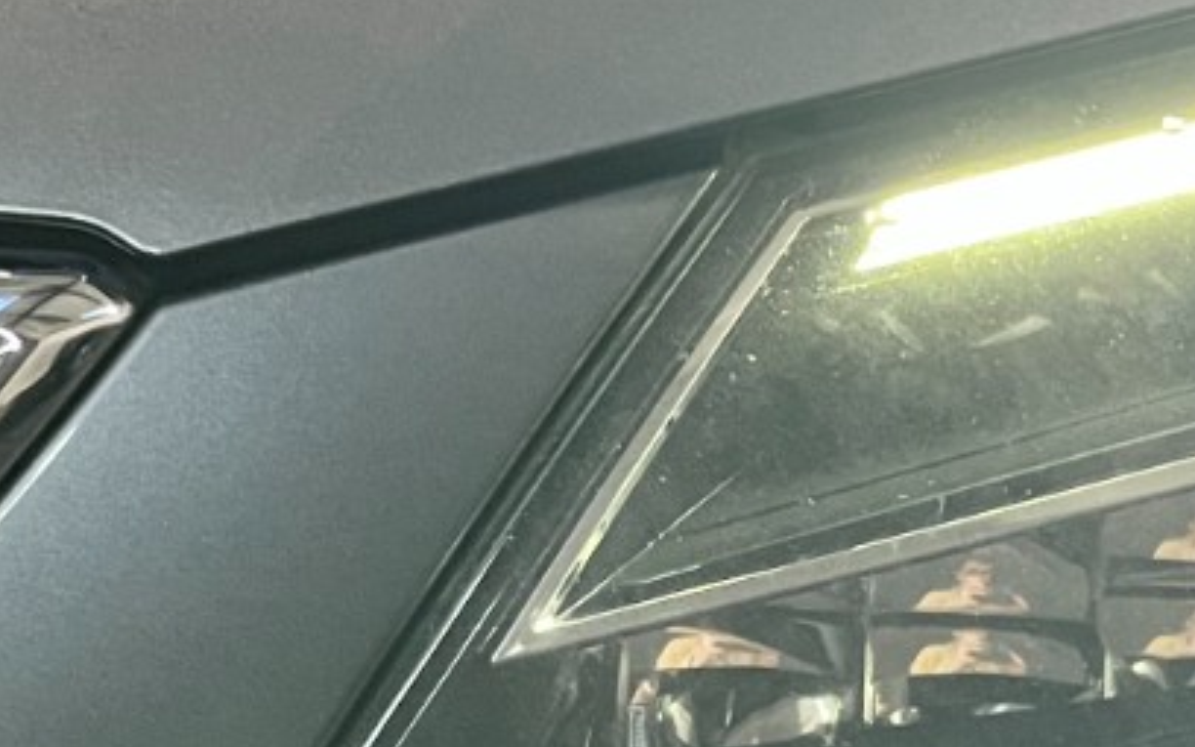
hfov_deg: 19.3
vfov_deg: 12.1
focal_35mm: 108
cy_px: 568
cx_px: 647
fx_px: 3517
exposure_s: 1/50
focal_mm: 5.1
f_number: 1.6
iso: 400
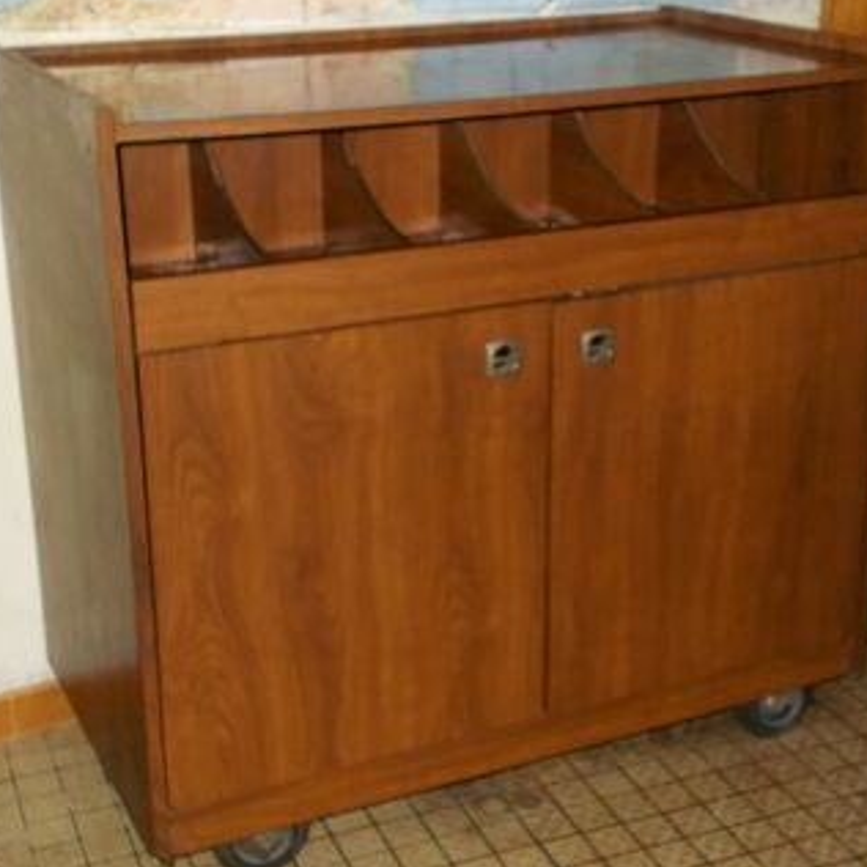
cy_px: 423
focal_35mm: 59
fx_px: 1672
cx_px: 464
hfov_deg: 29.1
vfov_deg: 29.1
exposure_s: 1/30
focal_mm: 7.9
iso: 320
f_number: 4.2
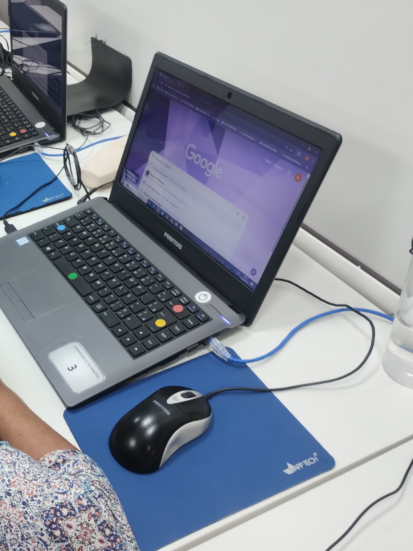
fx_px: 605
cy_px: 278
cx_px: 51
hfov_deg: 35.7
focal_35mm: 38
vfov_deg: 49.0
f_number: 1.8
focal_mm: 4.27
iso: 216
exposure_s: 1/30
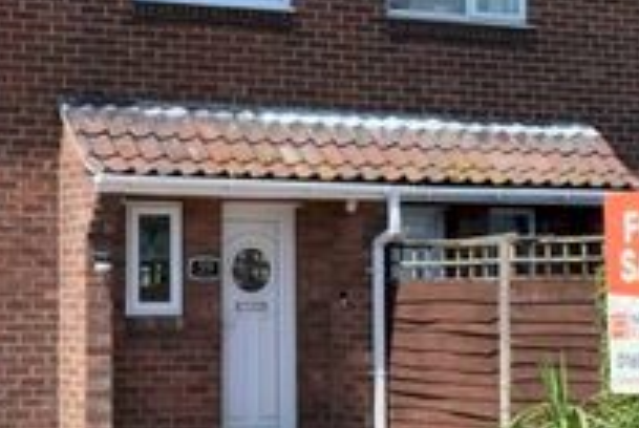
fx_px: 1653
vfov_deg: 14.7
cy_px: 112
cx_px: 50
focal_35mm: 93
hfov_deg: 21.3
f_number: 9
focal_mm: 18
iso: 200
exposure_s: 1/320
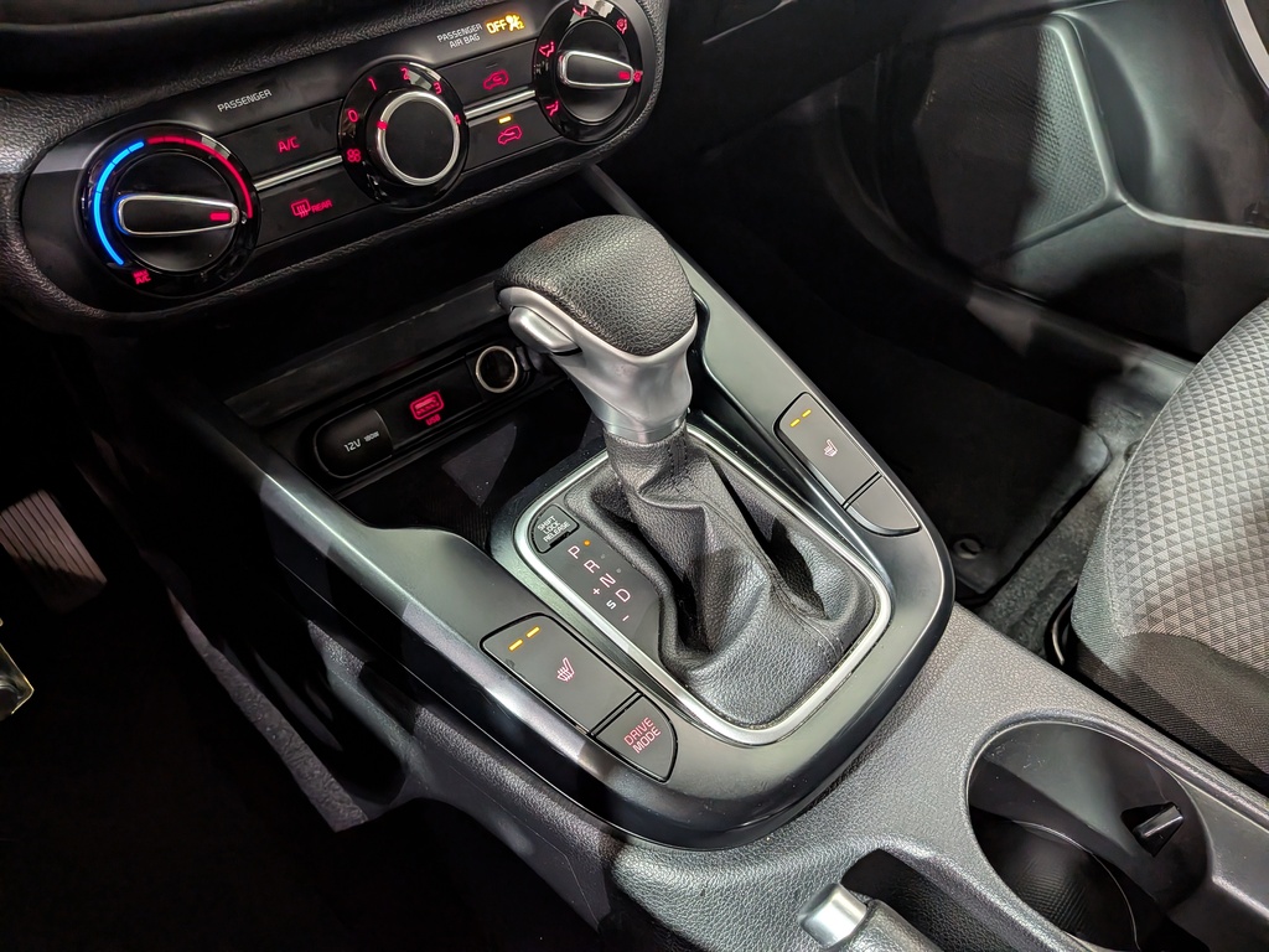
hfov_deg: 71.6
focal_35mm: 24
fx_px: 880
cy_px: 476
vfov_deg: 56.8
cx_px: 634
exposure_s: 1/33.3
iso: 858
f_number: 1.7
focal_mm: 4.53
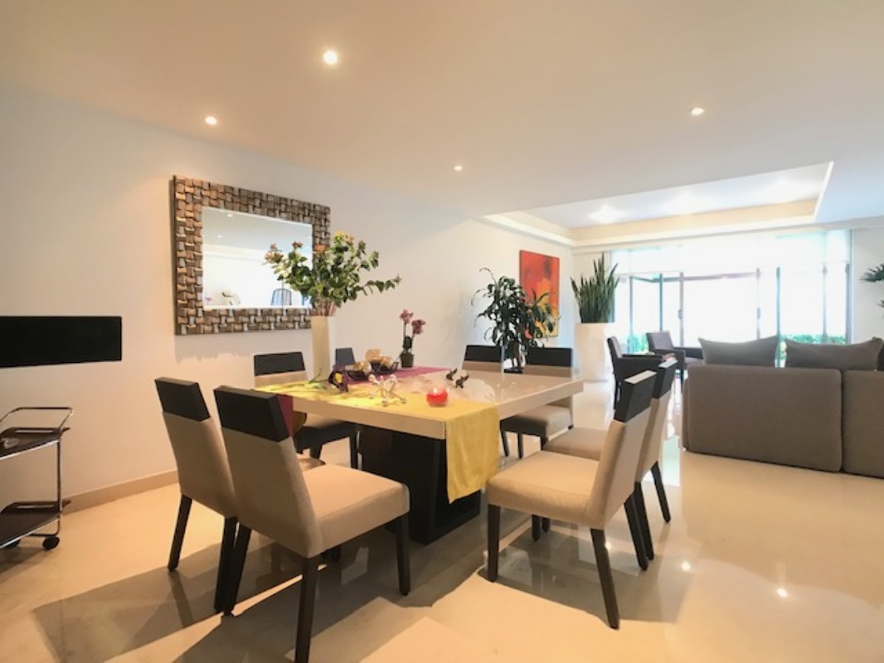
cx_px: 442
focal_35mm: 28
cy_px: 332
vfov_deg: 49.8
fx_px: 715
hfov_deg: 63.4
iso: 64
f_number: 1.8
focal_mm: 3.99
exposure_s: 1/15
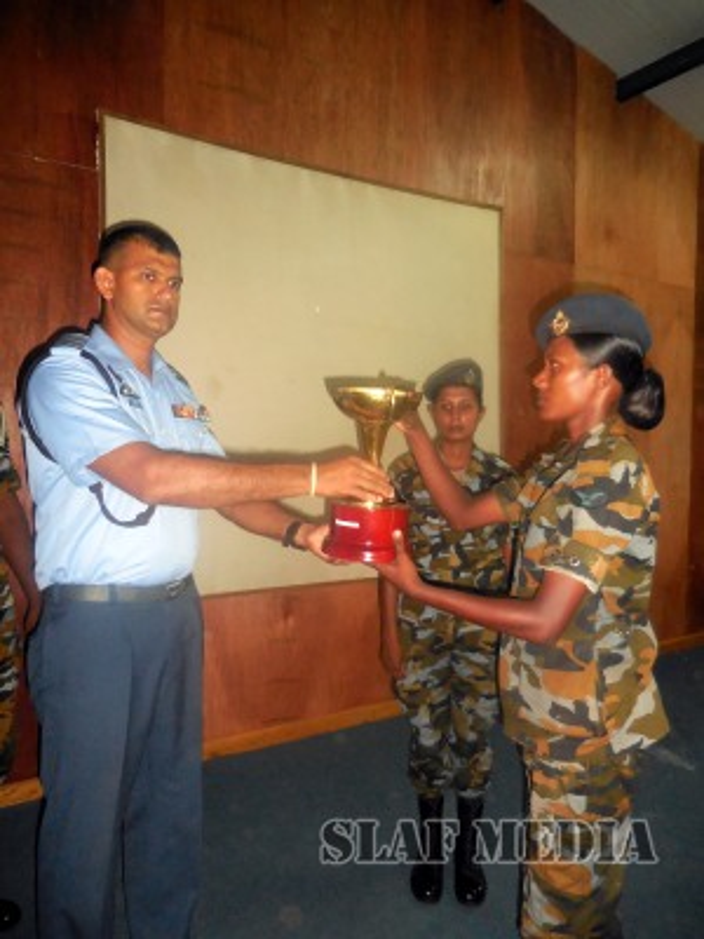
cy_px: 470
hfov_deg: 54.9
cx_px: 352
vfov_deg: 69.4
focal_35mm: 25
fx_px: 678
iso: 560
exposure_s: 1/25
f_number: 3.3
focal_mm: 4.5
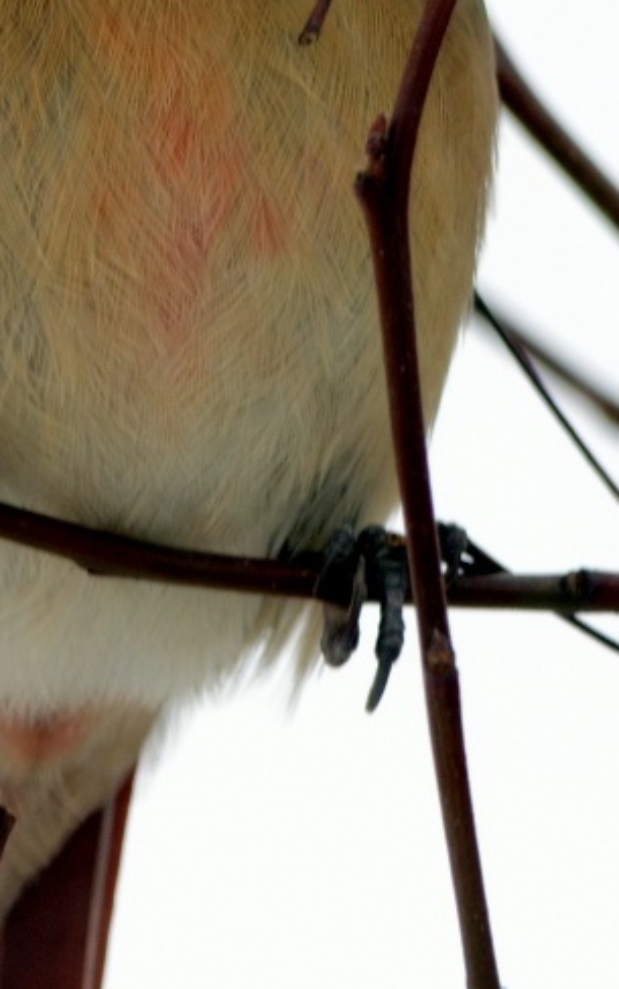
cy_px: 293
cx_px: 39
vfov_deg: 1.4
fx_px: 40482
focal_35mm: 1502
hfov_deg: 0.9
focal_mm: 300
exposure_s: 1/250
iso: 400
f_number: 9
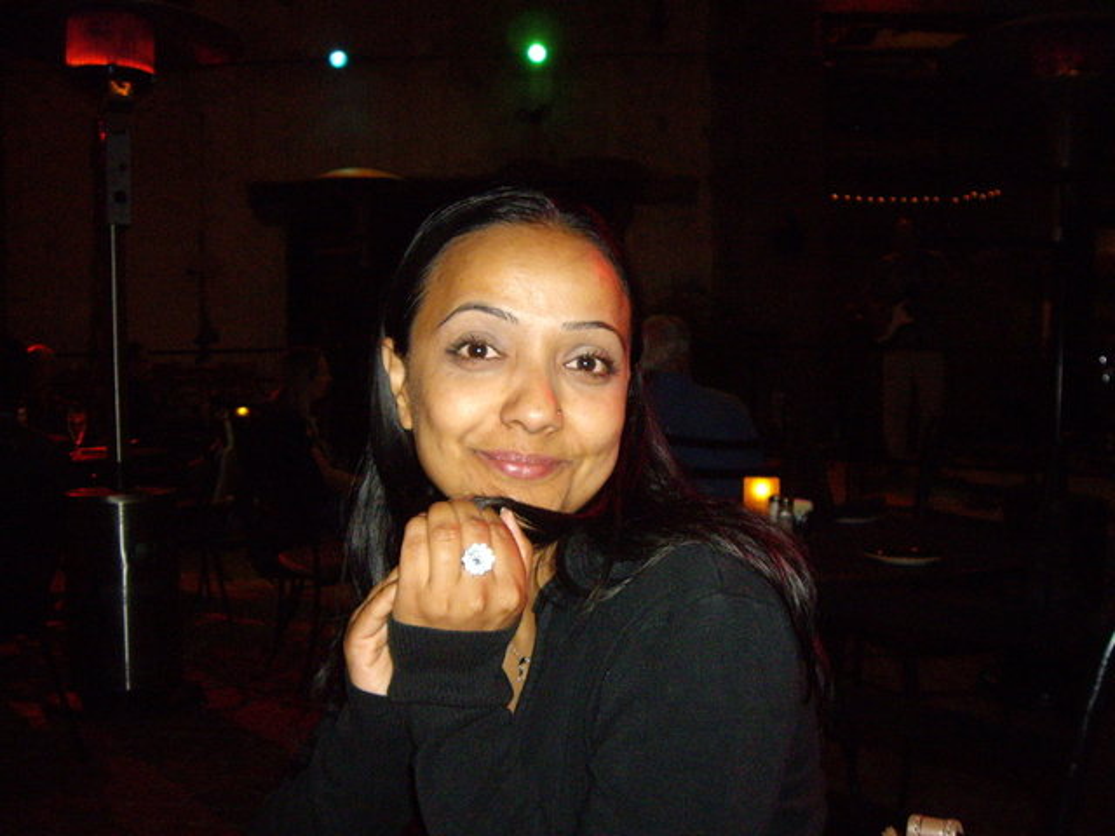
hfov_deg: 49.0
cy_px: 418
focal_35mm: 38
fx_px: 1224
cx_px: 558
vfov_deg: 37.7
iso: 400
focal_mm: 6.2
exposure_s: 1/40
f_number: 2.7
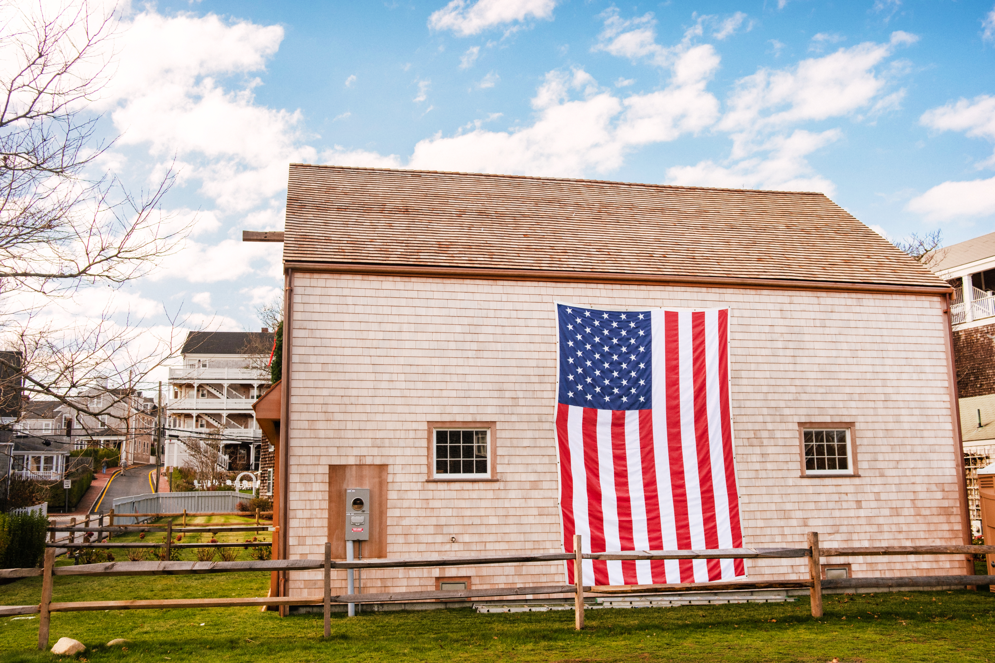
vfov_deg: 37.9
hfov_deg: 54.4
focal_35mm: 35
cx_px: 498
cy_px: 332
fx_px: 967
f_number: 5.6
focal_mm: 23
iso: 125
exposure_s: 1/320
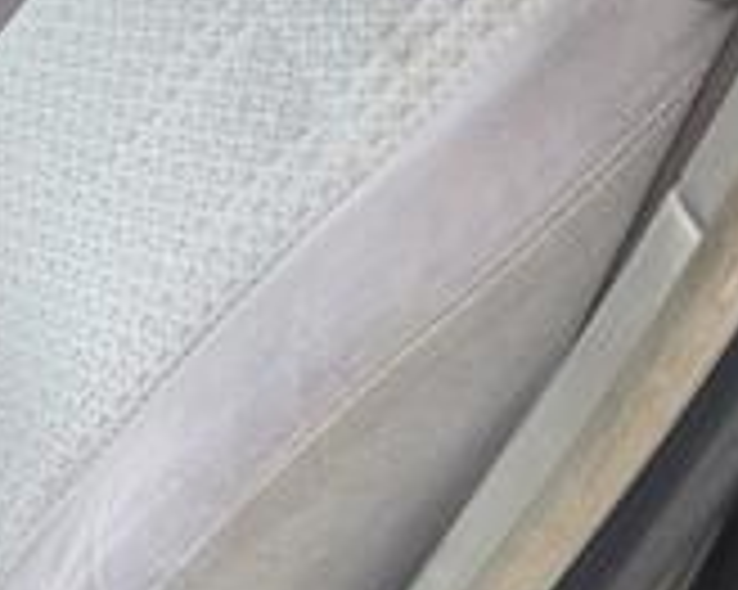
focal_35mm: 69
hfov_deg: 24.4
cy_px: 54
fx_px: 1506
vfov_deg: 21.6
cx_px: -194
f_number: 1.7
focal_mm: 6.3
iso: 40
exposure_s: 1/180
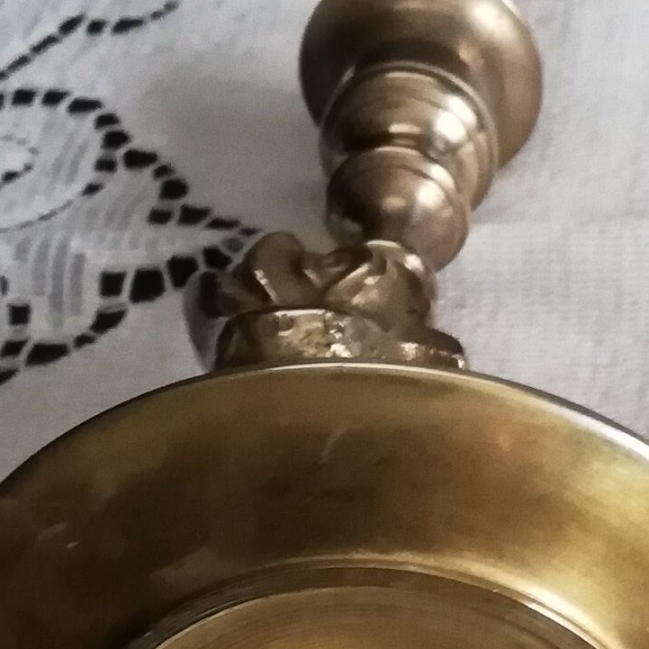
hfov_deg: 15.9
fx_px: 2206
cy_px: 584
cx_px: 844
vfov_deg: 16.5
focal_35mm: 104
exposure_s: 1/25
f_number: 2.2
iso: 320
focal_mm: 3.81
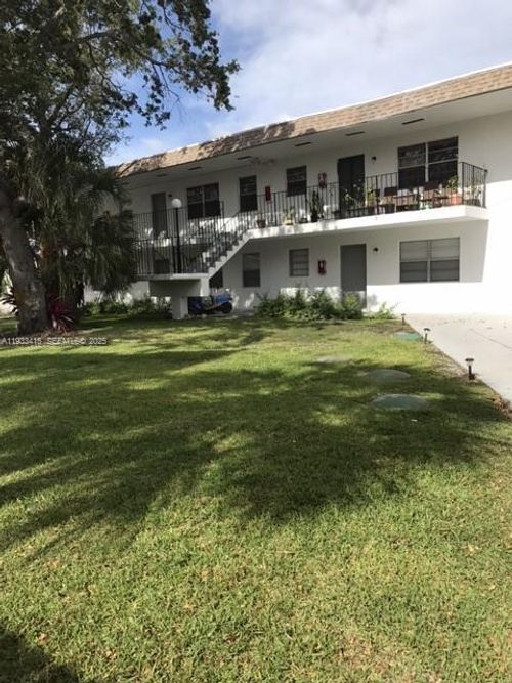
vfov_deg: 63.5
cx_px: 256
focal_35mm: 28
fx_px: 552
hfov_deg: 49.7
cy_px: 342
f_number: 1.8
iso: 20
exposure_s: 1/1842
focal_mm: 3.99
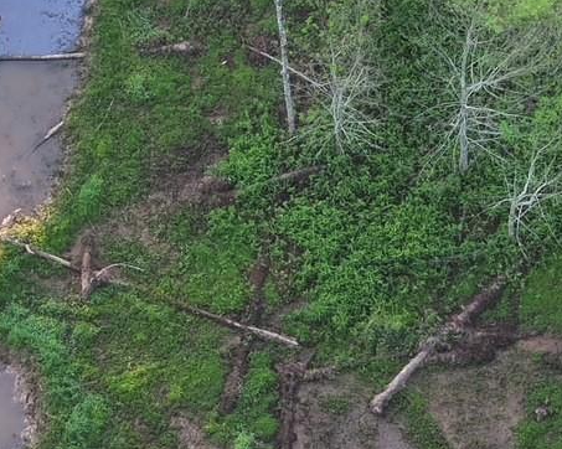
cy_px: 398
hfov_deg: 6.4
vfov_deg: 5.1
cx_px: 309
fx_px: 5054
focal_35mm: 304
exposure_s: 1/50
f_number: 2.8
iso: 100
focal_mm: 19.35
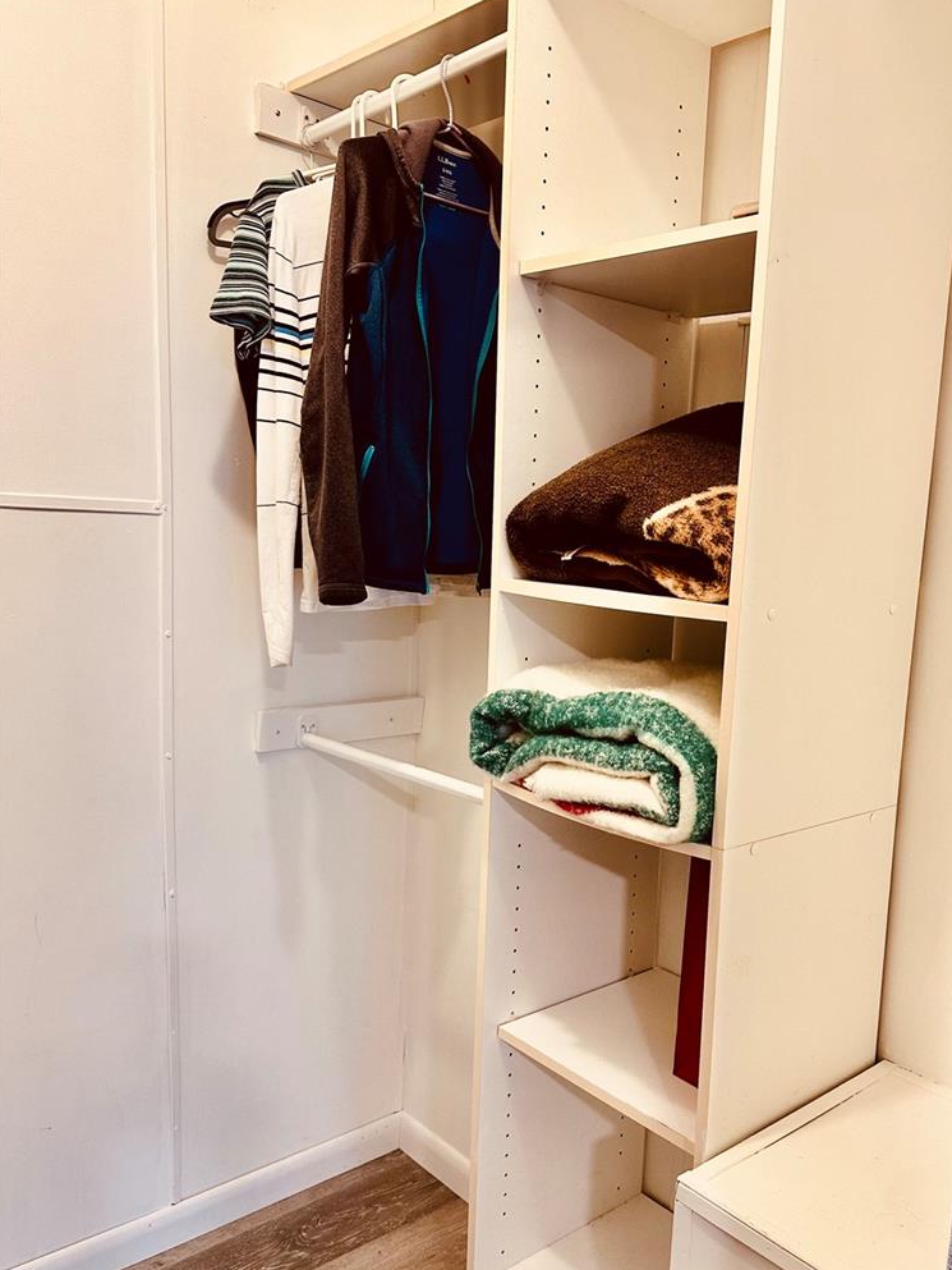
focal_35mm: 29
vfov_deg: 61.5
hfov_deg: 48.0
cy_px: 698
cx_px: 569
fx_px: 1063
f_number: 1.78
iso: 160
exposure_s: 1/60
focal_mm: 6.86
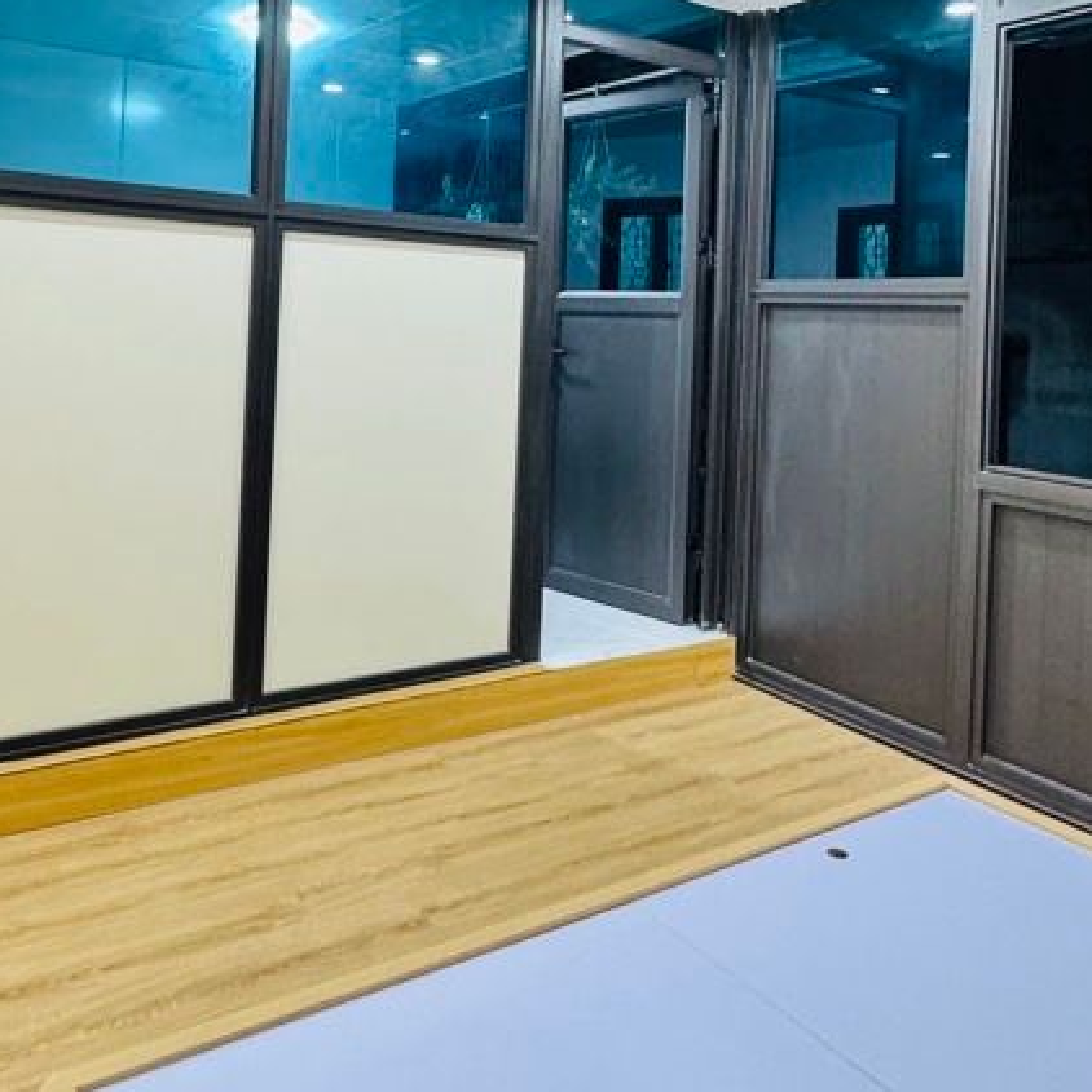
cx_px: 486
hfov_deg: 53.9
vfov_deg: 52.2
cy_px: 305
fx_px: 1071
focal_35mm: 30
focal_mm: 2.22
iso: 500
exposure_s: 1/50
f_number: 2.2
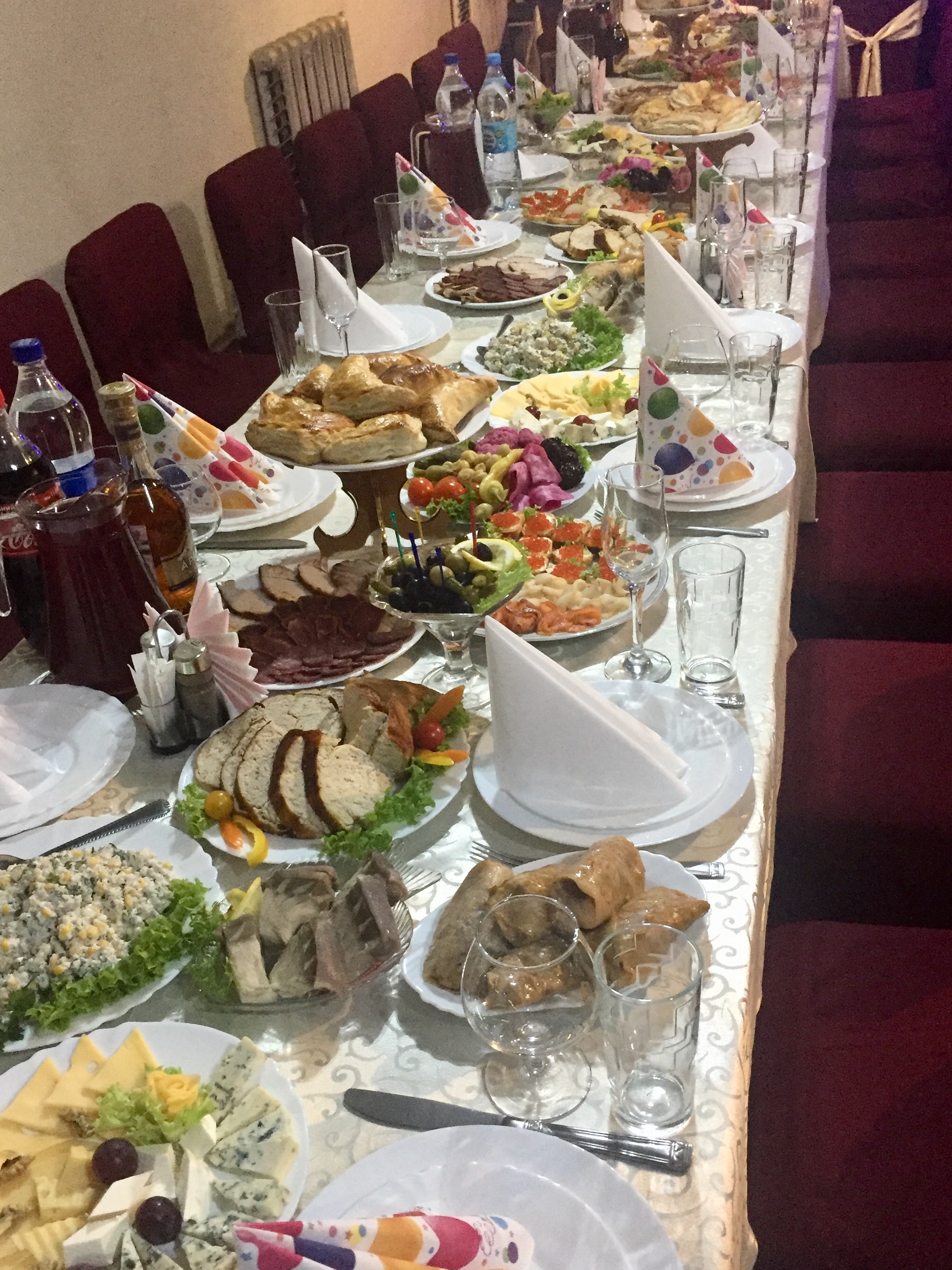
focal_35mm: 35
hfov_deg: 40.7
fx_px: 1283
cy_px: 686
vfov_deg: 52.6
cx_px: 490
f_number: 2.2
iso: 250
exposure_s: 1/17
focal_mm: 4.15
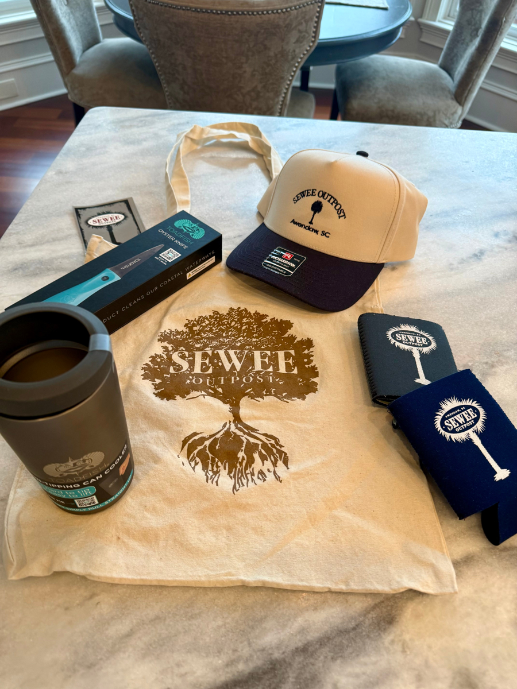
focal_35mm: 24
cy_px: 344
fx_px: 478
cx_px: 258
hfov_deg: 56.8
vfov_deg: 71.6
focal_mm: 6.76
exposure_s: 1/120
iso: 160
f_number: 1.78
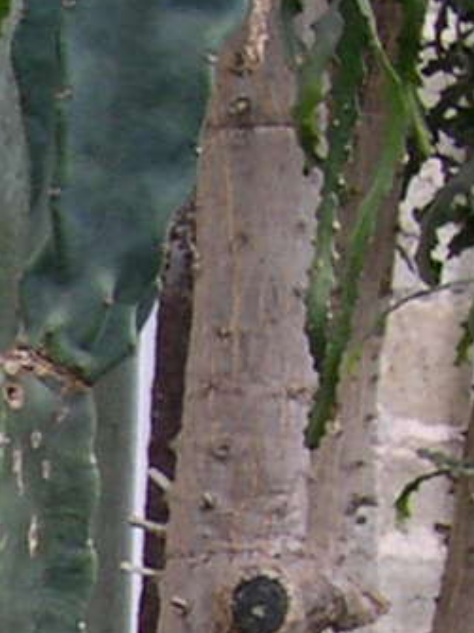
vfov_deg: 7.4
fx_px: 4713
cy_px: 1204
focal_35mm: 258
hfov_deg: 5.5
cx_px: -869
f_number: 2.8
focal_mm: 8
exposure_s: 1/59
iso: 100
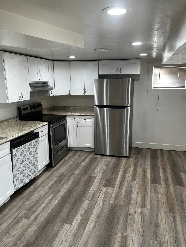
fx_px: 201
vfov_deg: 63.4
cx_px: 91
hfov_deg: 49.8
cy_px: 124
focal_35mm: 28
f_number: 1.6
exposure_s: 1/60
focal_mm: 5.1
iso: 80
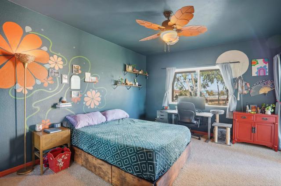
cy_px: 93
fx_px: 125
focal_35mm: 16
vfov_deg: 73.6
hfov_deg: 96.8
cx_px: 140
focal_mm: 16
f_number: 11
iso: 500
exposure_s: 1/2000
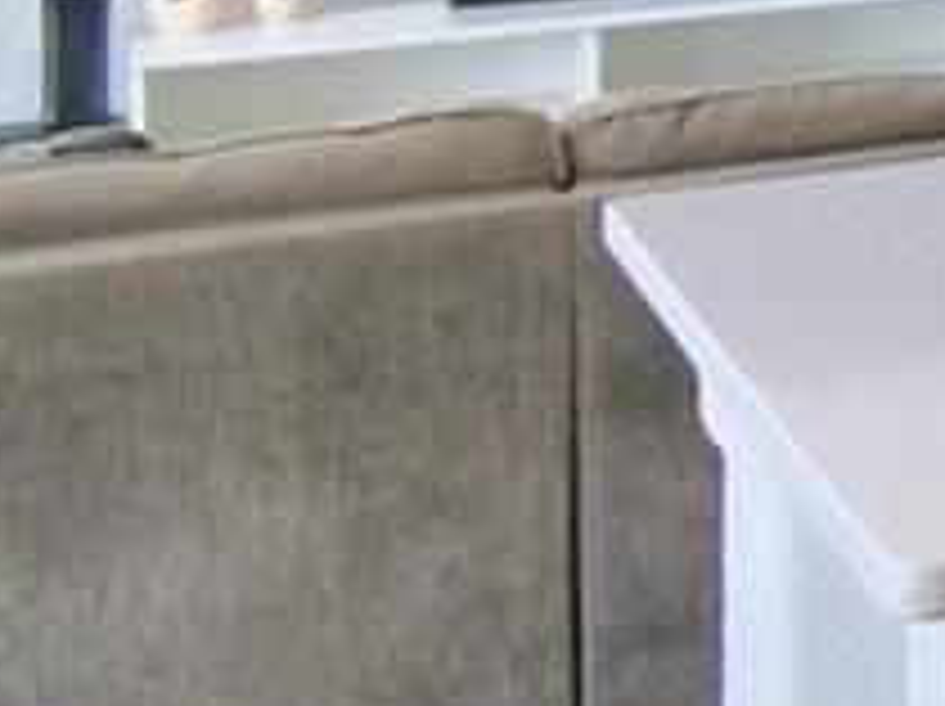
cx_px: 3132
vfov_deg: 12.4
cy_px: -504
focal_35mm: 110
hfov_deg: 10.1
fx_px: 3000
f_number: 4.5
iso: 280
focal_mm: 10
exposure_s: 1/125
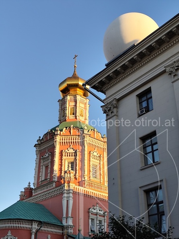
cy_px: 120
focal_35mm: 46
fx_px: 317
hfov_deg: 31.5
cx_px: 90
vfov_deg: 41.3
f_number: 1.65
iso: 50
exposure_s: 1/370
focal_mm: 6.19
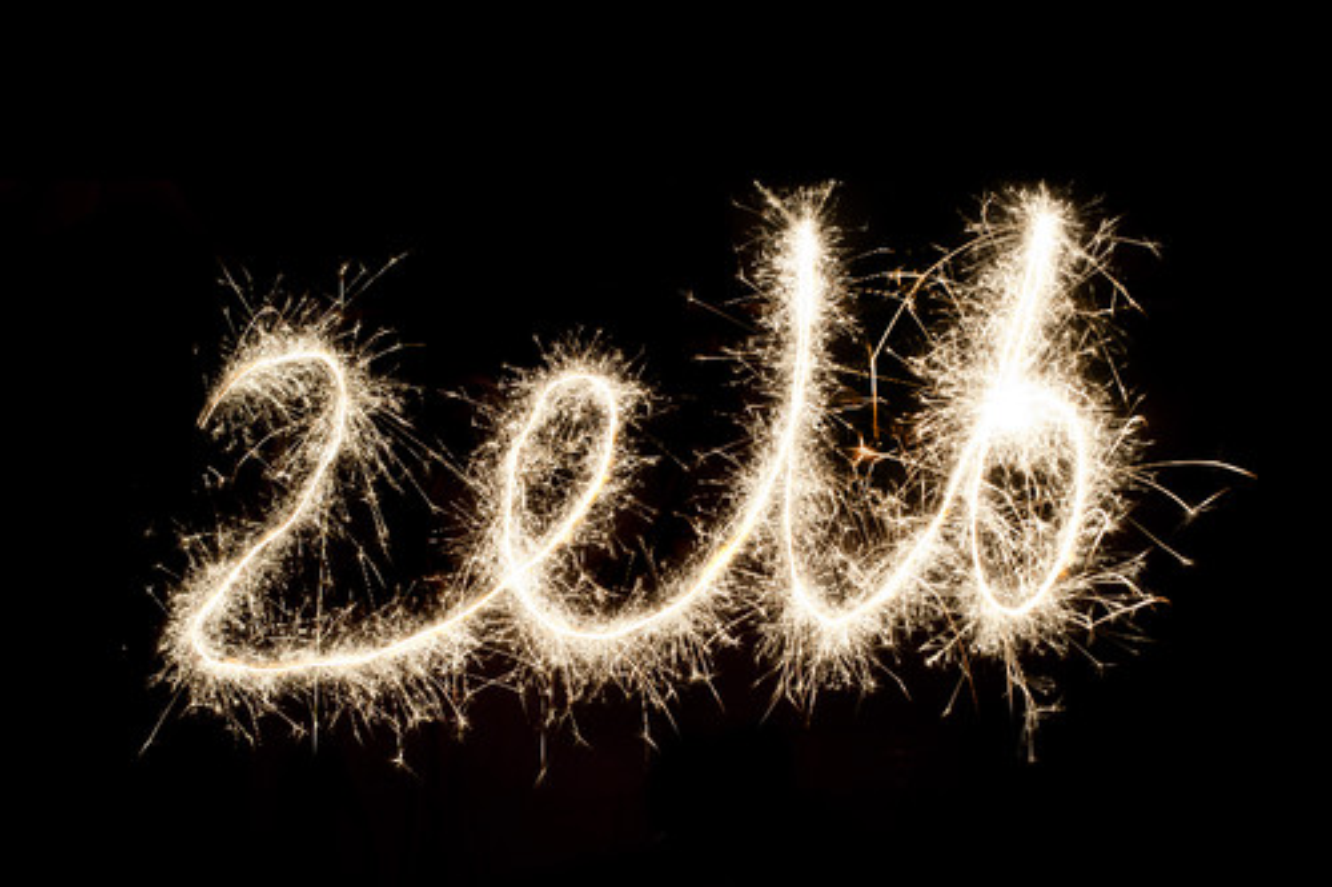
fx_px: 1849
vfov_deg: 27.0
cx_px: 666
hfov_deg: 39.6
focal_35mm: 50
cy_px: 444
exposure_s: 4.4
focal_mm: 50
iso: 400
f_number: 8
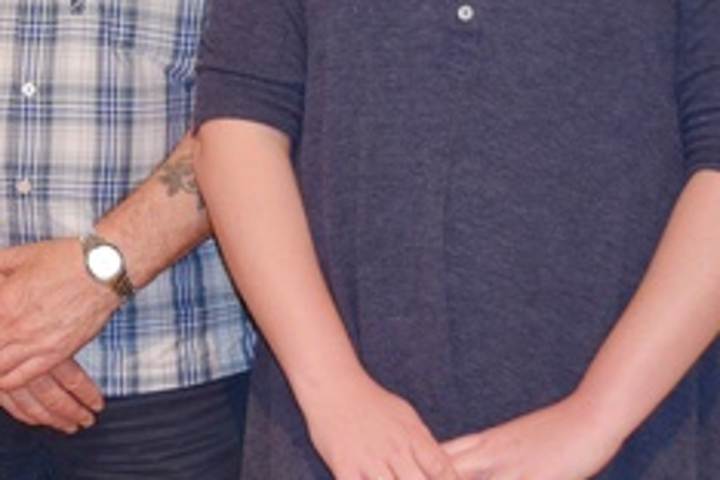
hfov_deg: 17.3
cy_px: -51
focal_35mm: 113
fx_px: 2260
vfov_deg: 11.9
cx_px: -142
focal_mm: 22
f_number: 4
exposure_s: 1/60
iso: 800
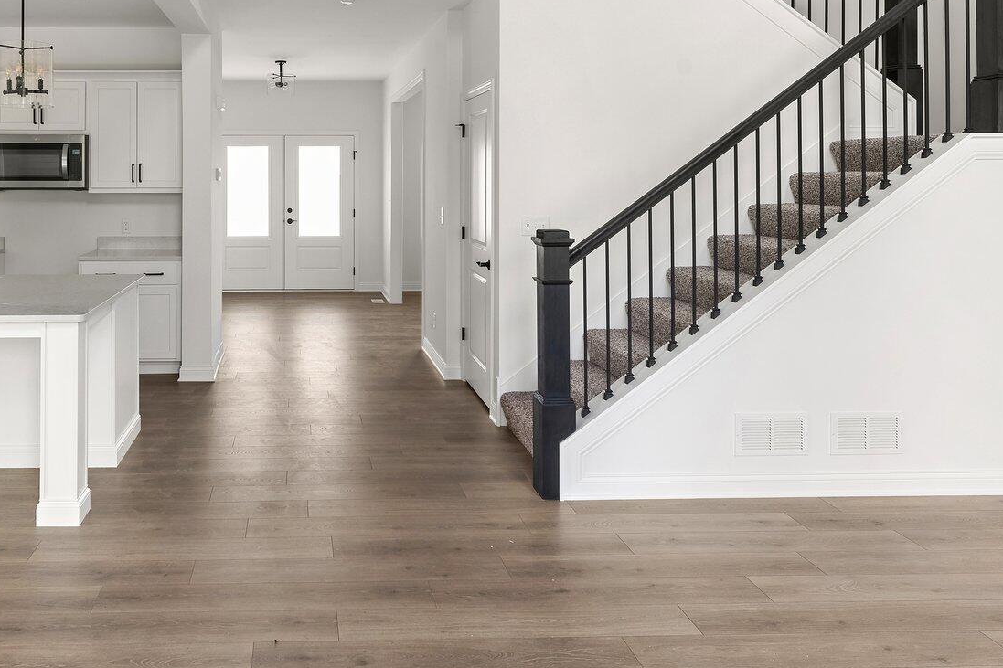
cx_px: 326
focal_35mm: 29
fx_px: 801
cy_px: 173
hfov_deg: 62.4
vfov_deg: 43.9
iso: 250
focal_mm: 15.4
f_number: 10
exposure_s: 1/3
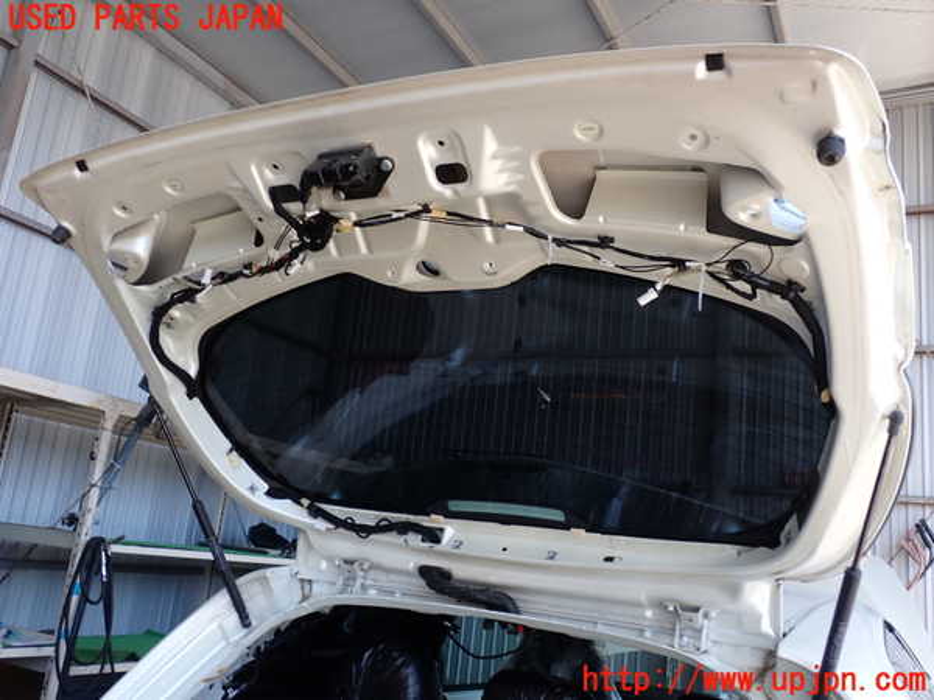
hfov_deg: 60.0
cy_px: 350
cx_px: 467
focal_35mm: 30
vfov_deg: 46.8
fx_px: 809
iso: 100
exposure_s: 1/125
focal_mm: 5.4
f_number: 3.2
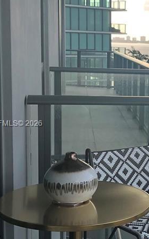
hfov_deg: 15.6
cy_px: 124
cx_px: 184
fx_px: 520
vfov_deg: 25.8
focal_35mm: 80
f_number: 1.8
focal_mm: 4
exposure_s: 1/486
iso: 20
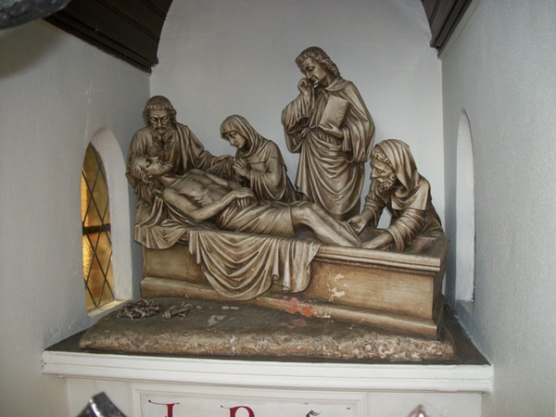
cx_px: 278
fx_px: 514
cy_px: 208
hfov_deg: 56.8
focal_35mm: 32
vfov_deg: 44.2
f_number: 2.9
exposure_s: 1/60
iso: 80
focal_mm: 5.7
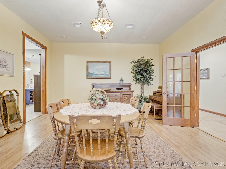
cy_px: 84
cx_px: 113
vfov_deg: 71.6
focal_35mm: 18
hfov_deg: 87.7
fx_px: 118
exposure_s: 2.5
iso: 500
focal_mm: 9
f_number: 9
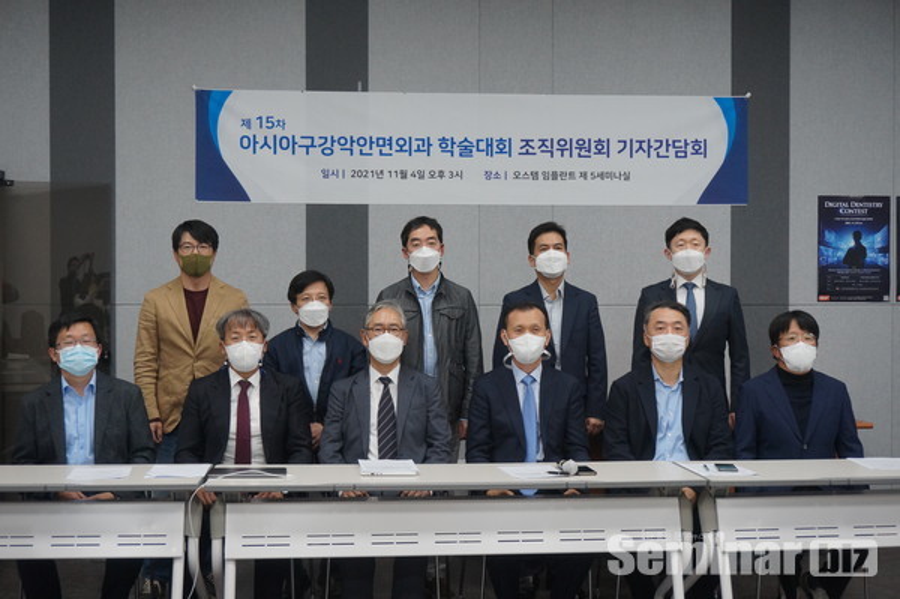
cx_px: 450
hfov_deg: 42.4
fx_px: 1162
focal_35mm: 46
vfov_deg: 28.9
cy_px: 300
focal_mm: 31
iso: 1000
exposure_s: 1/160
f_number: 5
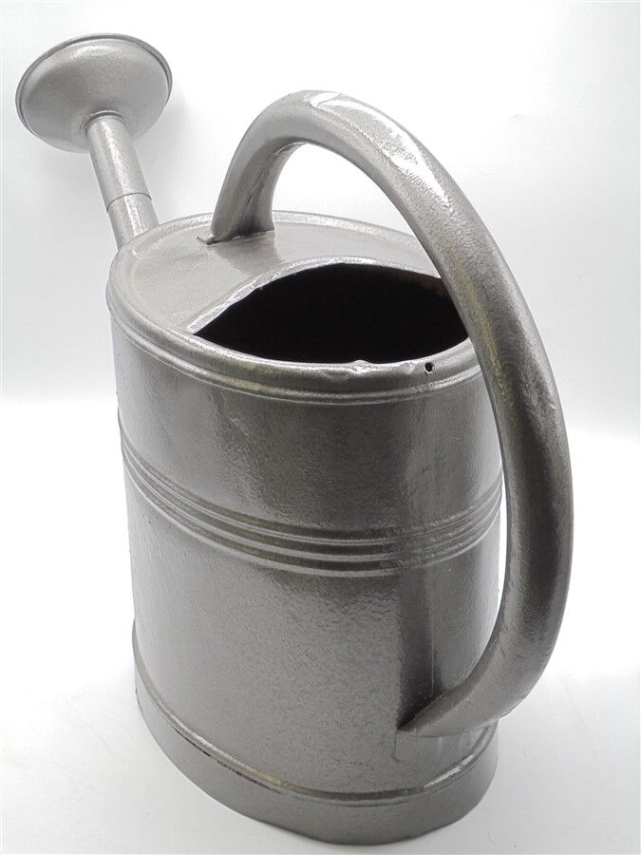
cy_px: 428
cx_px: 320
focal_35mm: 56
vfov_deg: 34.3
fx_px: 1383
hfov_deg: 26.1
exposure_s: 1/30
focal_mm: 10.1
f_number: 5.2
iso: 100
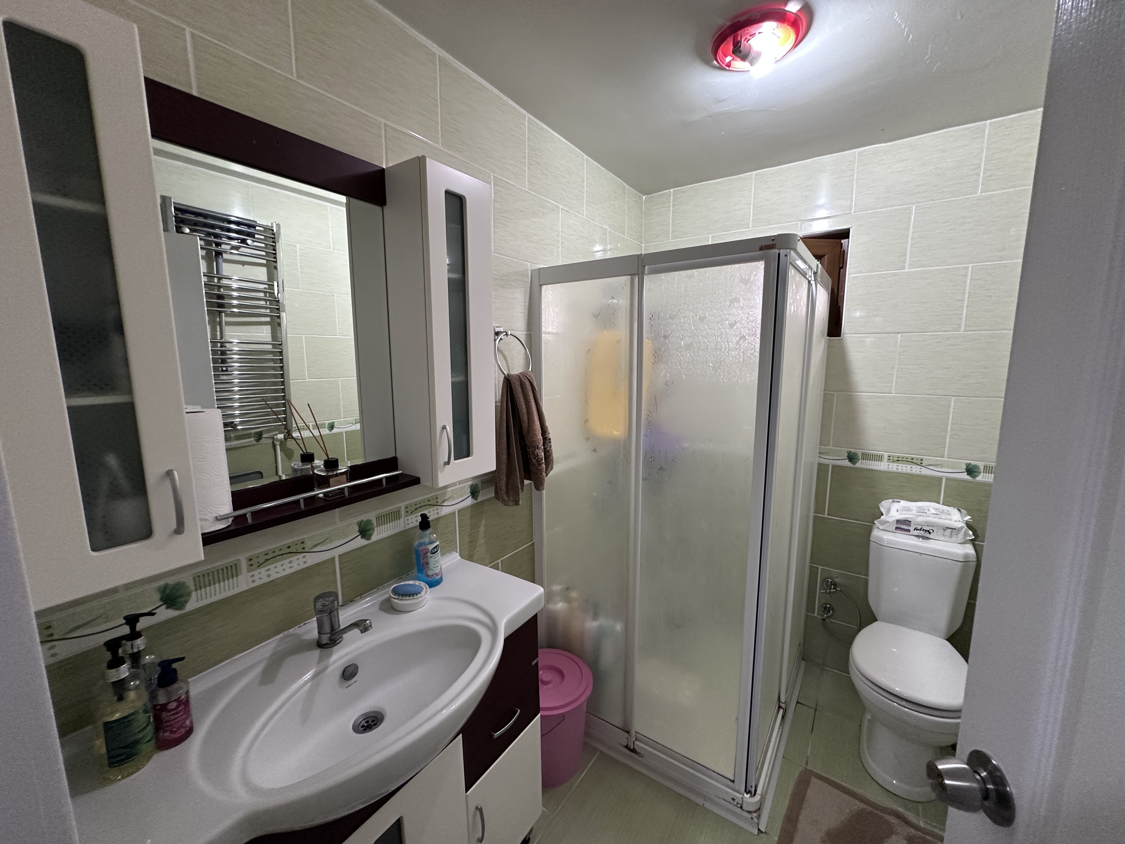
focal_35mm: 14
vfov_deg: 85.7
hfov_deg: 102.1
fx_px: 455
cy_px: 422
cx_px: 562
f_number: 2.2
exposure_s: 1/50
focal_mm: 2.22
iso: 250
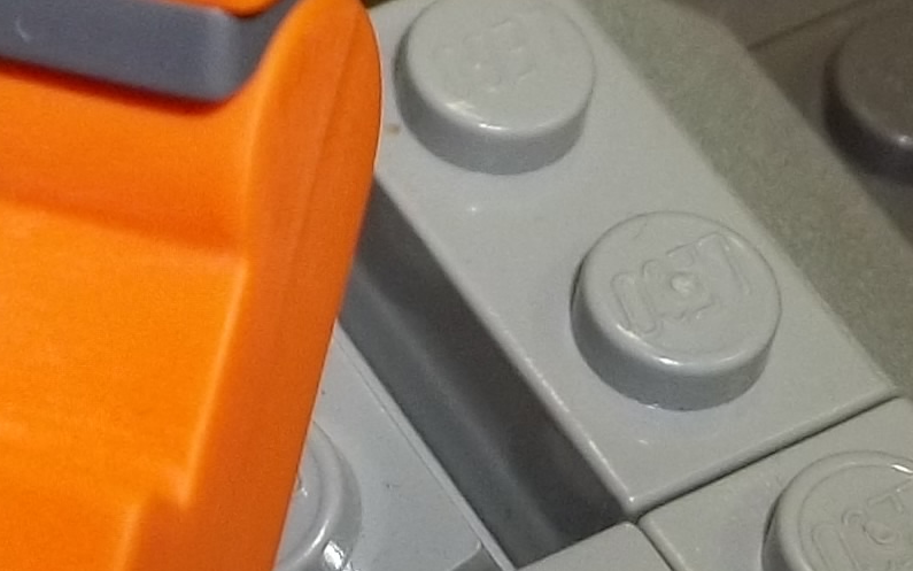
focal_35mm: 183
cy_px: -121
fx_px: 4554
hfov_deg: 11.1
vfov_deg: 7.1
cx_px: -327
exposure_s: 1/30
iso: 64
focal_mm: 5.7
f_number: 2.9
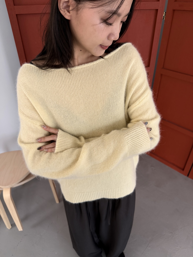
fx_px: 178
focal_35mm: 24
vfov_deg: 71.6
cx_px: 96
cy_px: 128
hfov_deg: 56.8
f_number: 1.78
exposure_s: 1/121
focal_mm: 6.76
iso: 200
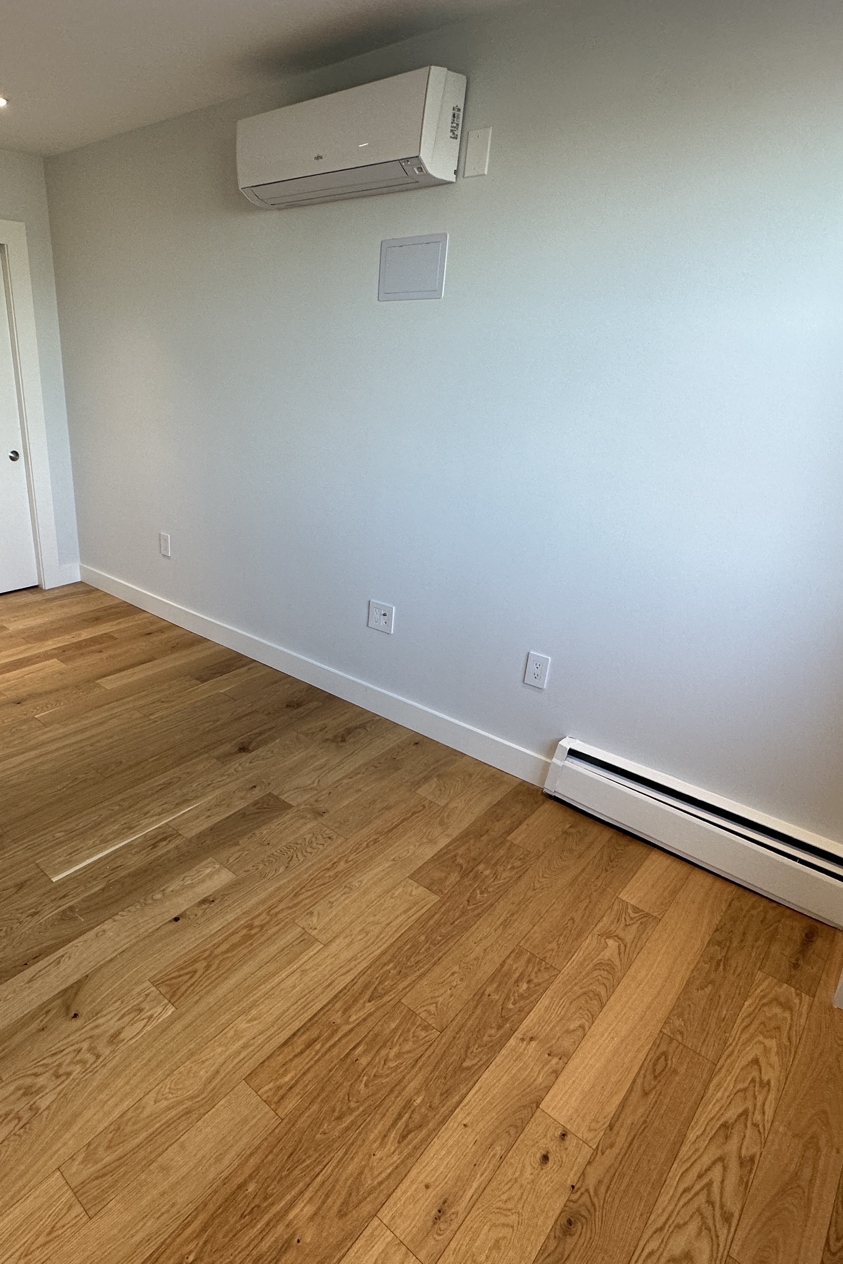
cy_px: 643
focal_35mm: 20
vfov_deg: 84.0
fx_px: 702
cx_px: 269
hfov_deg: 60.2
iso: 125
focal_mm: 2.22
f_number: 2.2
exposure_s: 1/120
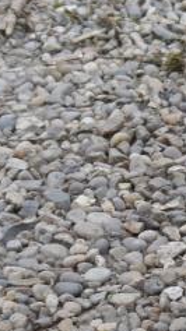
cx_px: 294
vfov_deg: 16.0
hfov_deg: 8.9
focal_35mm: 132
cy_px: 307
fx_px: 1159
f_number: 4
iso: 160
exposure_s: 1/125
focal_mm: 14
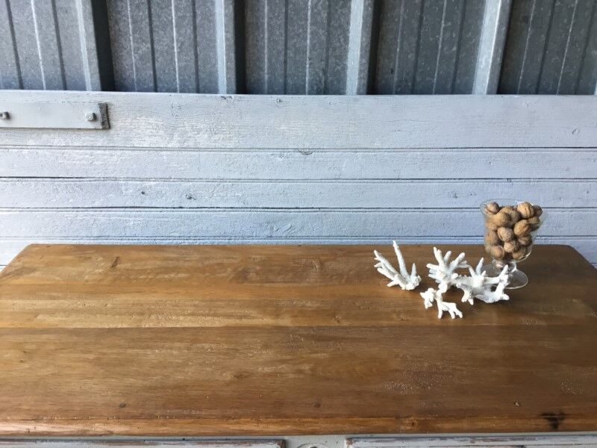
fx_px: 535
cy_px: 224
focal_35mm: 31
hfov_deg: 58.4
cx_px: 298
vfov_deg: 45.4
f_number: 2.4
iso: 25
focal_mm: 3.3
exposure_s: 1/33
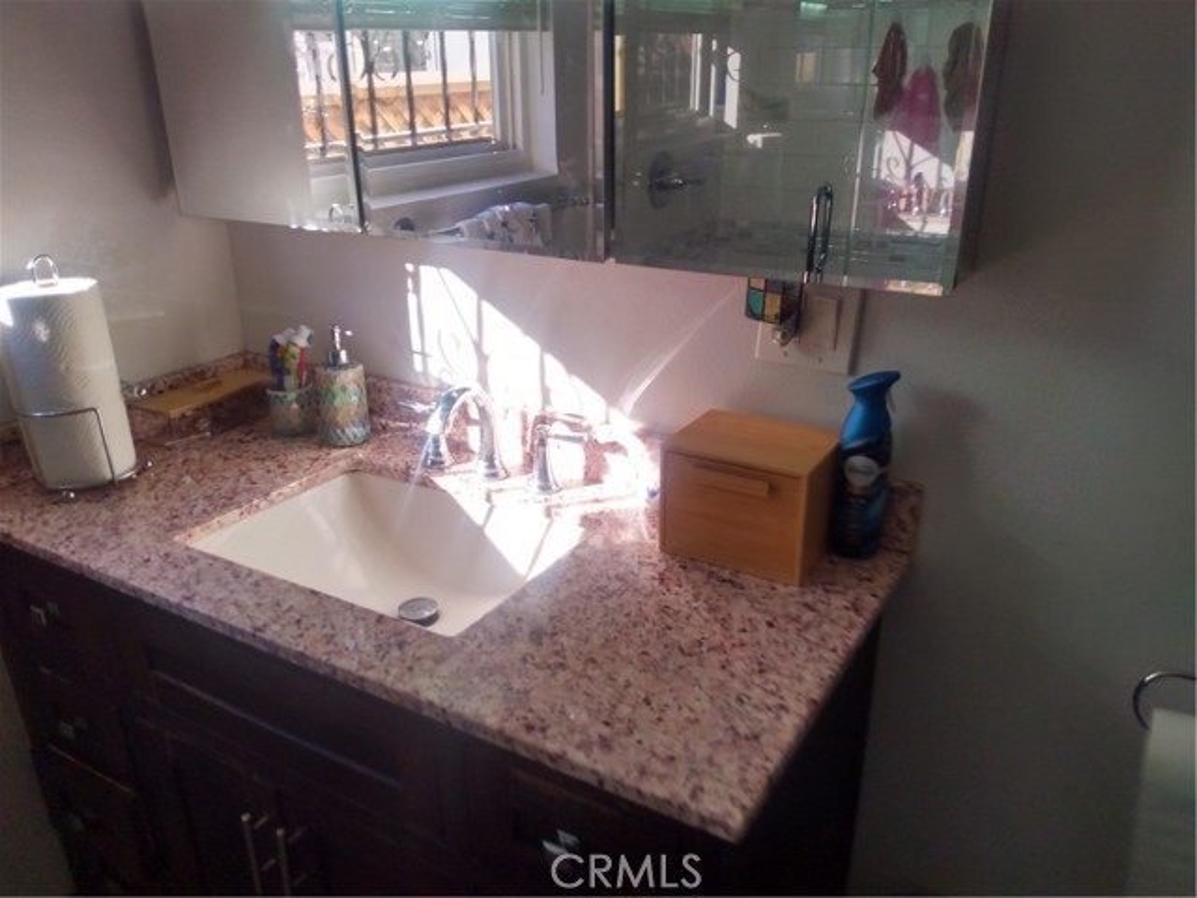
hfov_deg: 81.7
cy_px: 449
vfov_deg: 66.0
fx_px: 692
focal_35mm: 20
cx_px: 598
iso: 100
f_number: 2
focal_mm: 3.54
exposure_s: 1/137
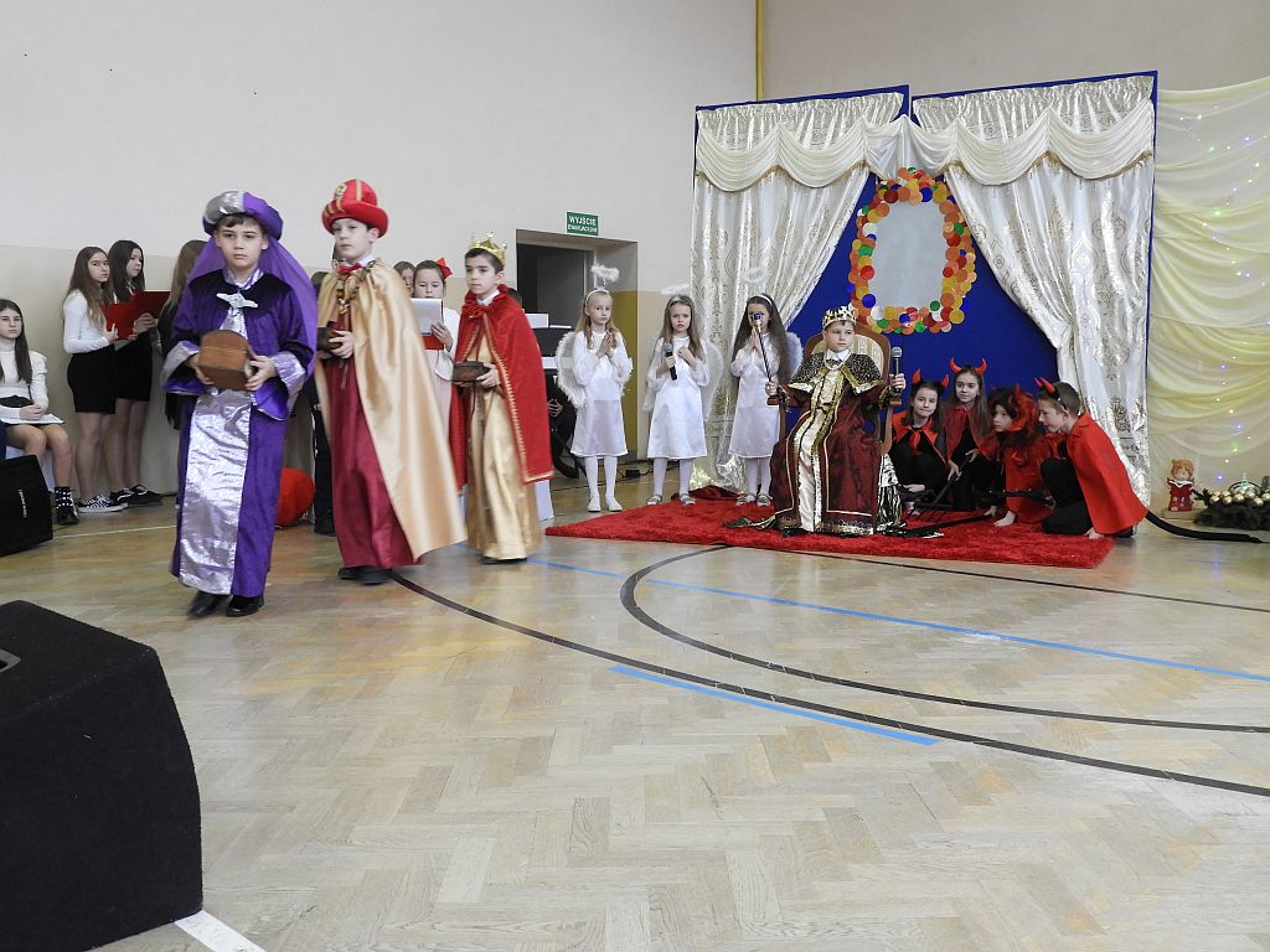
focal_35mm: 33
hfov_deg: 55.4
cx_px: 635
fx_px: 1211
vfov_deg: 42.9
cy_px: 476
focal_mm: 5.9
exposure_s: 1/30
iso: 320
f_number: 3.6
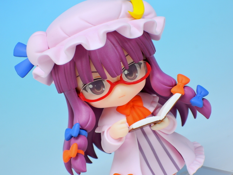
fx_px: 808
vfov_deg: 12.3
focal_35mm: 120
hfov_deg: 16.4
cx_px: 116
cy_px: 88
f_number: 6.3
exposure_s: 1/2.5
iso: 80
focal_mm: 25.5
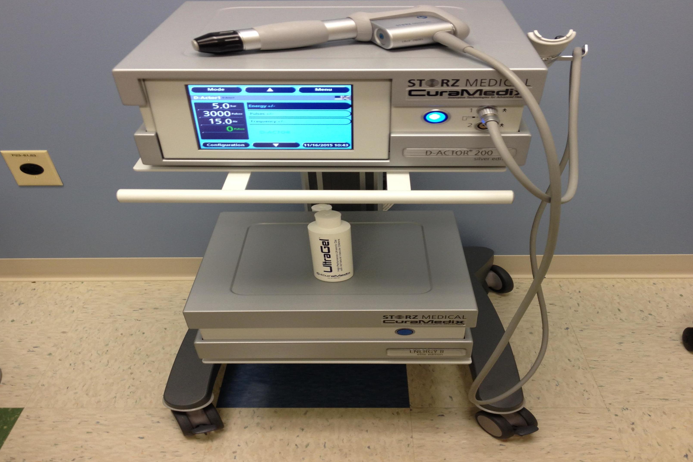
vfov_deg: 35.9
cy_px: 225
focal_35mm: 37
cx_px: 341
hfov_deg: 51.9
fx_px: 712
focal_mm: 4.28
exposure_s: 1/24
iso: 50
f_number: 2.4
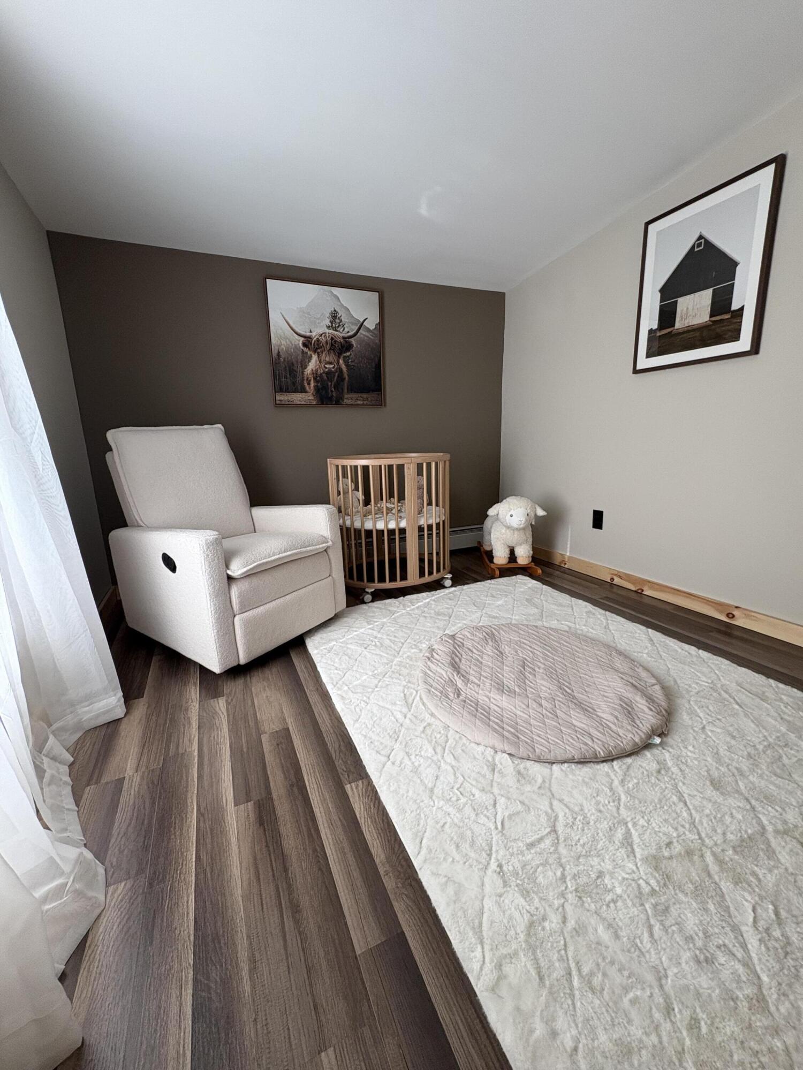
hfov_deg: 85.7
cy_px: 535
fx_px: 433
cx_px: 402
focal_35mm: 14
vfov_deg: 102.1
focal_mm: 2.22
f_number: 2.2
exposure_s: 1/120
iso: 100
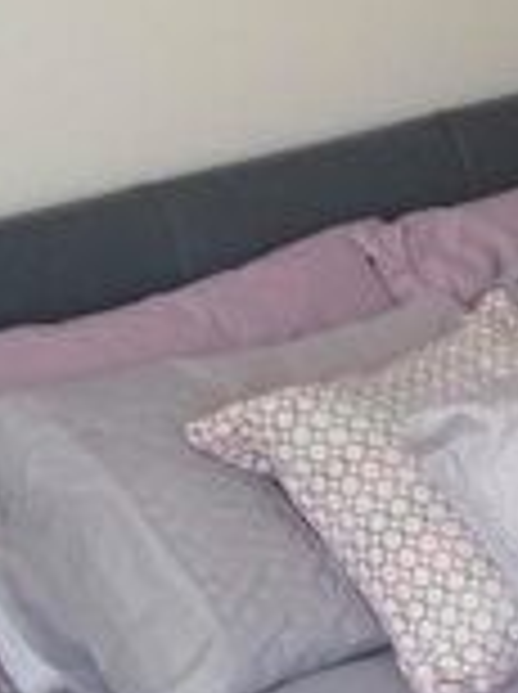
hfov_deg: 10.4
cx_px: 1248
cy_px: 340
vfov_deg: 16.0
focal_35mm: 123
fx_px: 2461
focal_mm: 3.95
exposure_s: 1/100
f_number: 1.8
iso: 100
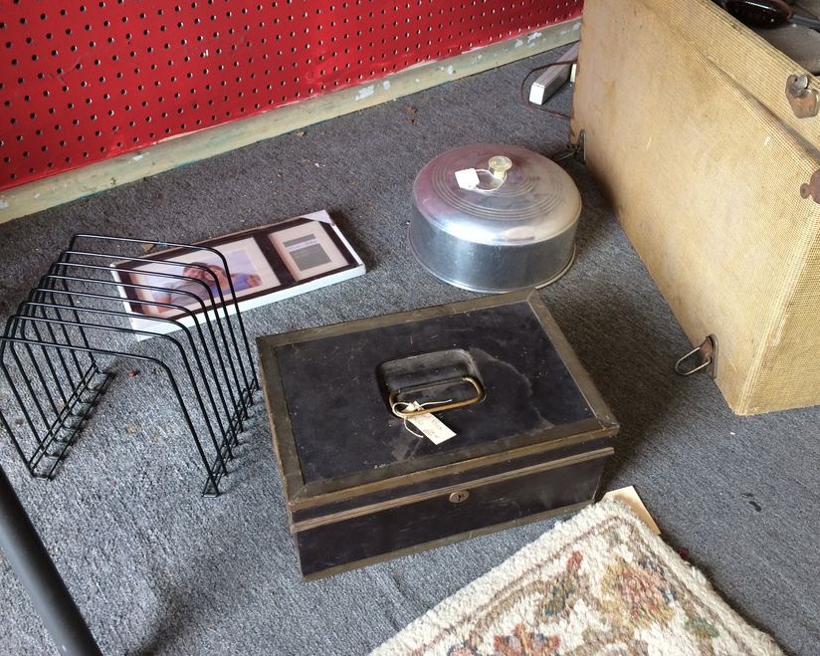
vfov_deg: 45.8
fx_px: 777
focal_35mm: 32
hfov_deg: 55.6
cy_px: 335
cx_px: 447
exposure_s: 1/30
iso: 40
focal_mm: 4.12
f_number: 2.2
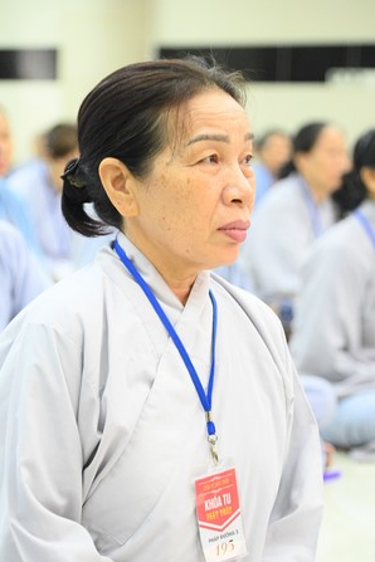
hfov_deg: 9.9
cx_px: 225
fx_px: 2156
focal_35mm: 138
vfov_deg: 14.8
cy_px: 368
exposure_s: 1/160
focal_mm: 95
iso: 8000
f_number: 4
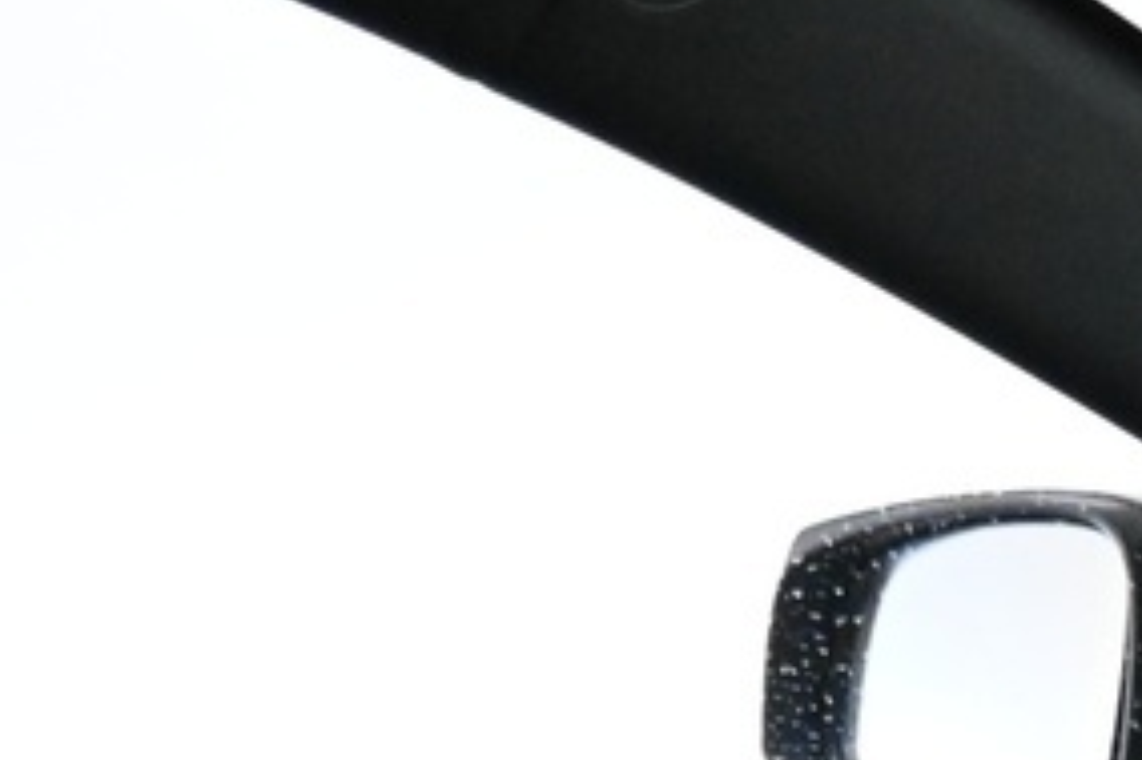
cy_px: 1834
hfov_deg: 13.5
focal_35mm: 137
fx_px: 4343
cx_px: 2003
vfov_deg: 9.0
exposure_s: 1/60
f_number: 3.5
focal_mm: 16
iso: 5000
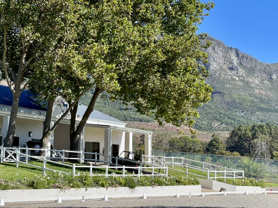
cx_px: 172
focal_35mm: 84
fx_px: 675
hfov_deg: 23.2
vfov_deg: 17.6
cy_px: 100
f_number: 2.2
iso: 20
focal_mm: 7.5
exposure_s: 1/786
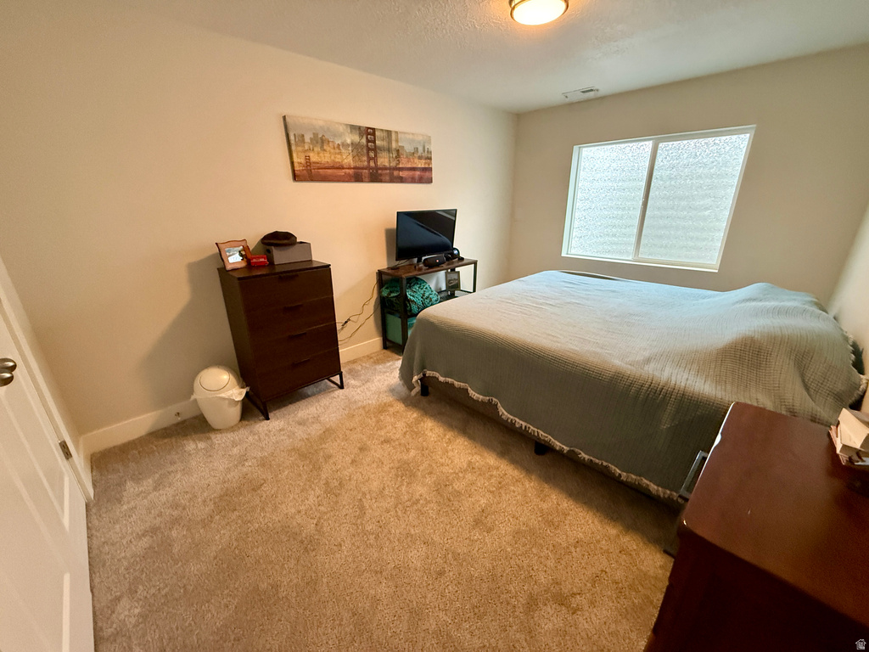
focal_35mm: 14
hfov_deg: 102.1
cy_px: 326
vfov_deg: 85.7
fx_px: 351
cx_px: 434
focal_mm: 2.22
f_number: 2.2
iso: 640
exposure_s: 1/120
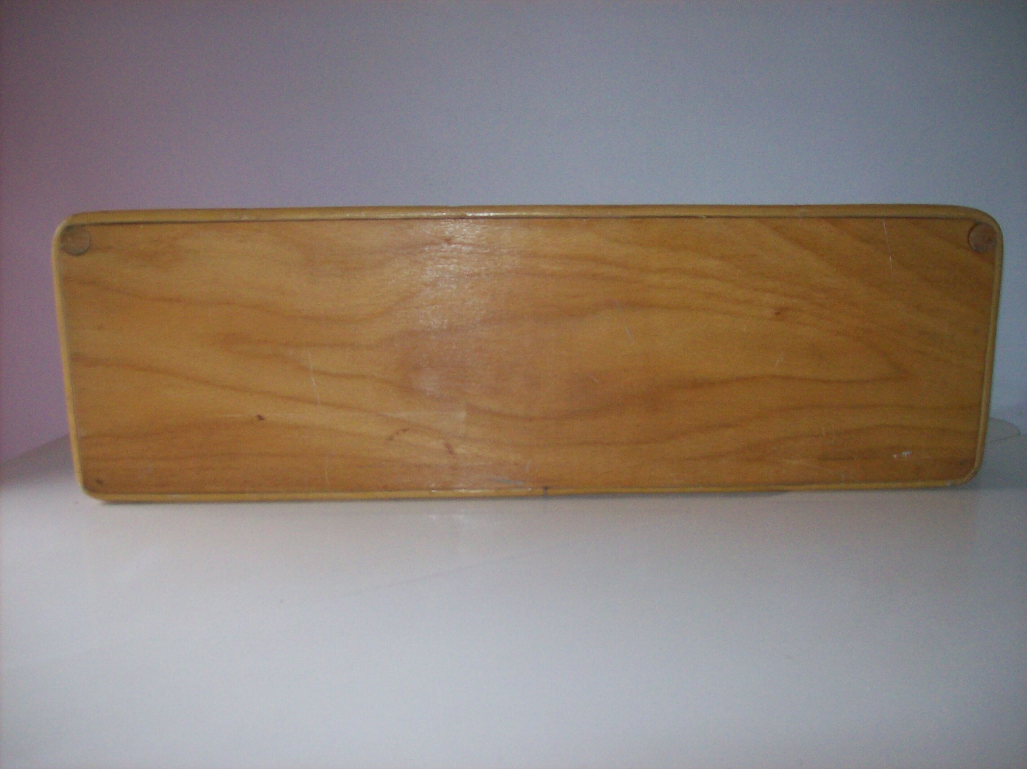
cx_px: 514
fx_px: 1068
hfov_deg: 51.4
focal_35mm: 36
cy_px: 384
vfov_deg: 39.6
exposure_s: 1/64
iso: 200
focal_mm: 6
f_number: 2.7
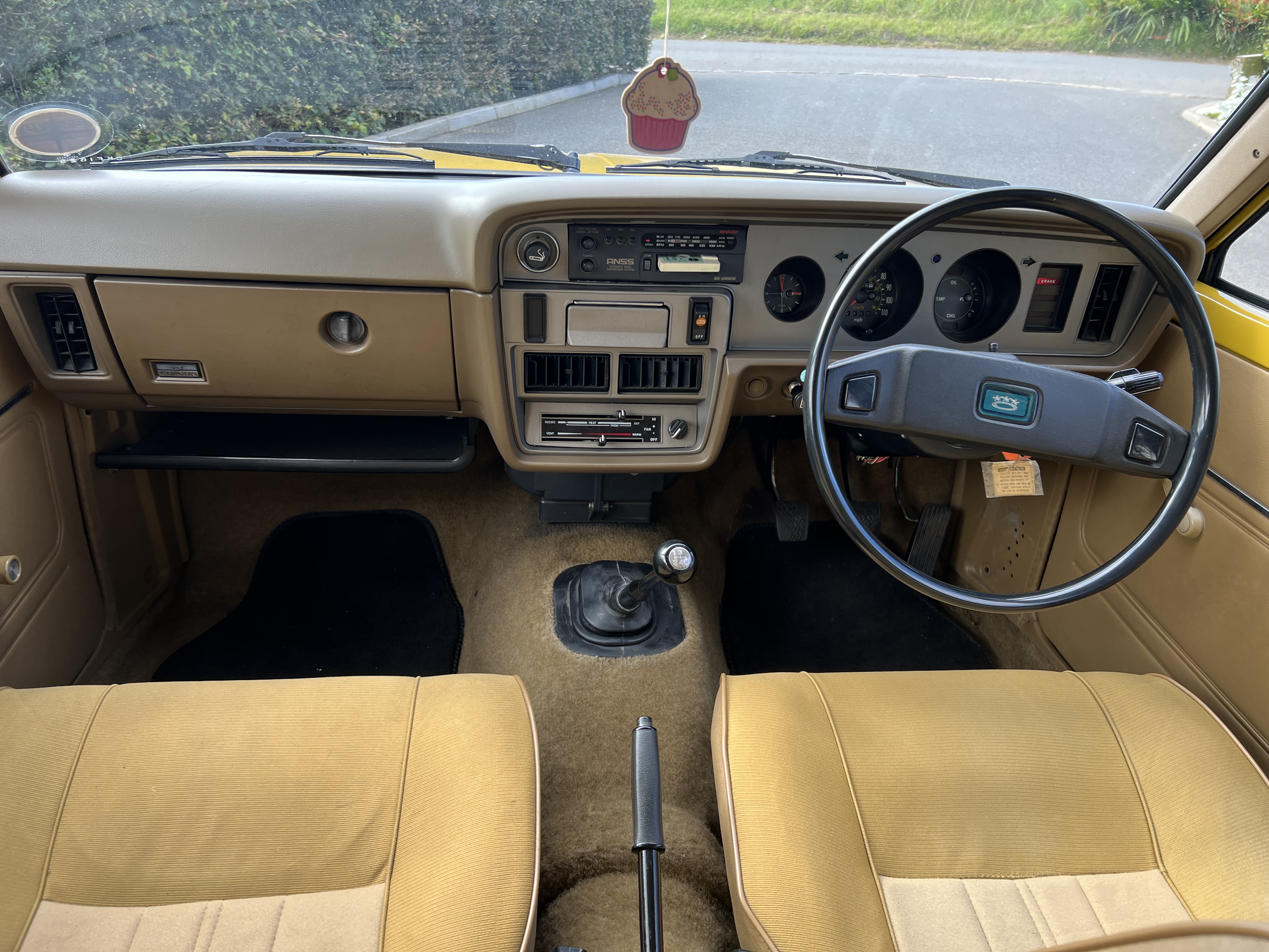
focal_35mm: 26
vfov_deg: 53.1
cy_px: 476
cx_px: 634
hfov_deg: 67.3
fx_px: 953
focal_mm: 5.7
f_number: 1.5
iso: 40
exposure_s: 1/218
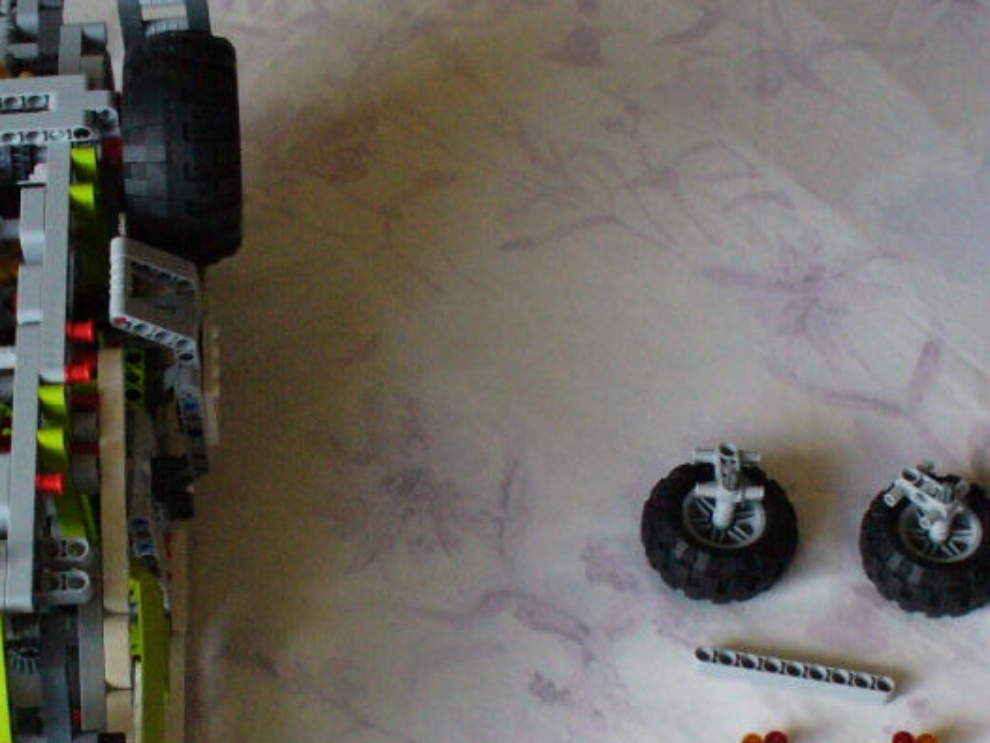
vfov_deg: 20.2
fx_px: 2060
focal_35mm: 72
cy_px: 630
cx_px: 450
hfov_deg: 27.0
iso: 400
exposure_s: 1/160
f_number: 2.8
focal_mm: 6.1
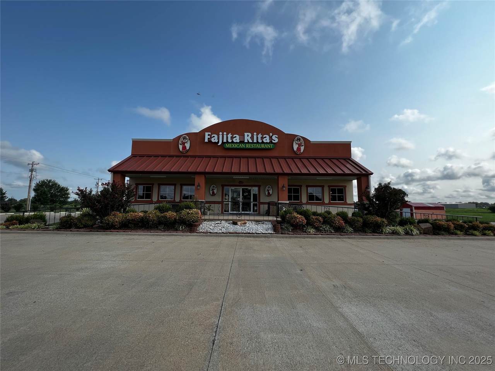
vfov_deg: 89.9
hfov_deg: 106.2
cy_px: 186
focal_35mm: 13
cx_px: 248
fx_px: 186
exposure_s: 1/1004
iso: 32
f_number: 1.8
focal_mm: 1.57
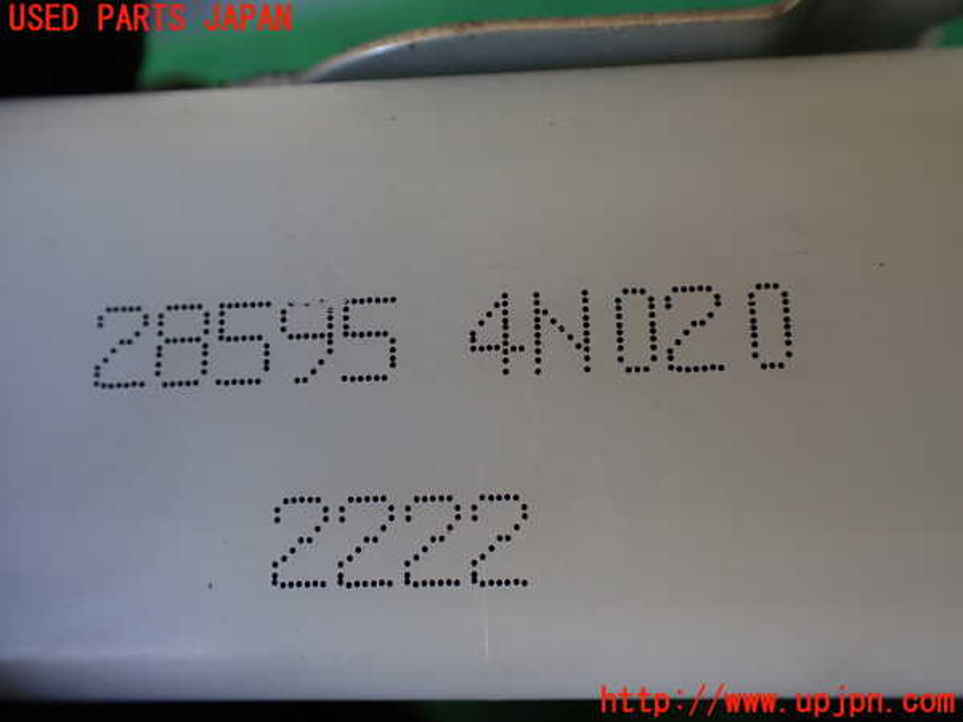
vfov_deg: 46.8
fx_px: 835
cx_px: 482
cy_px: 361
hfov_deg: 60.0
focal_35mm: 30
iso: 160
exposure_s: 1/125
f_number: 2.3
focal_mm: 5.4
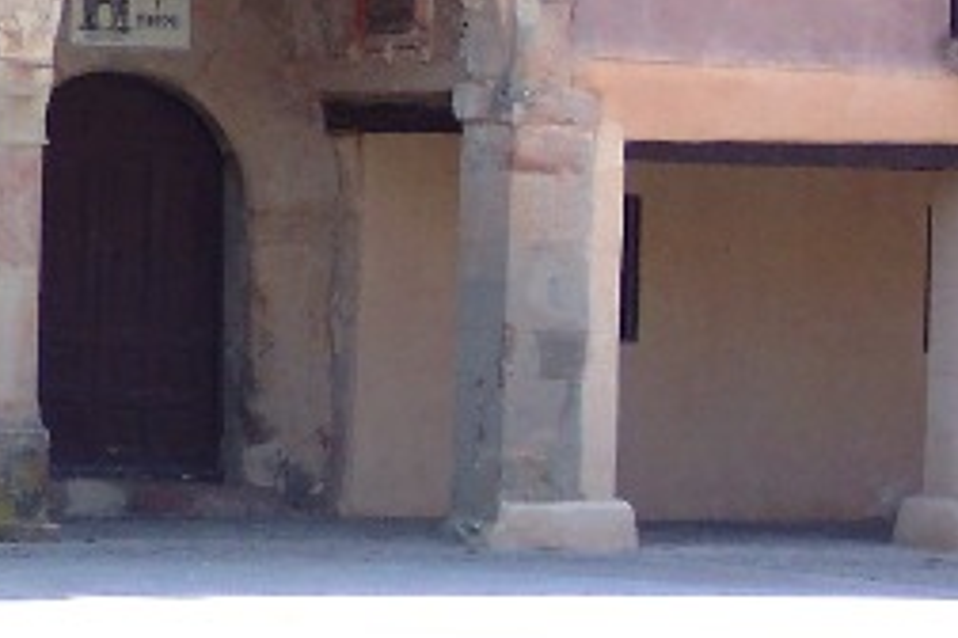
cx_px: -426
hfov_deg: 7.2
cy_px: -184
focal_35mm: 283
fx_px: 7530
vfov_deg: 4.8
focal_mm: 18.7
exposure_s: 1/350
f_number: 4
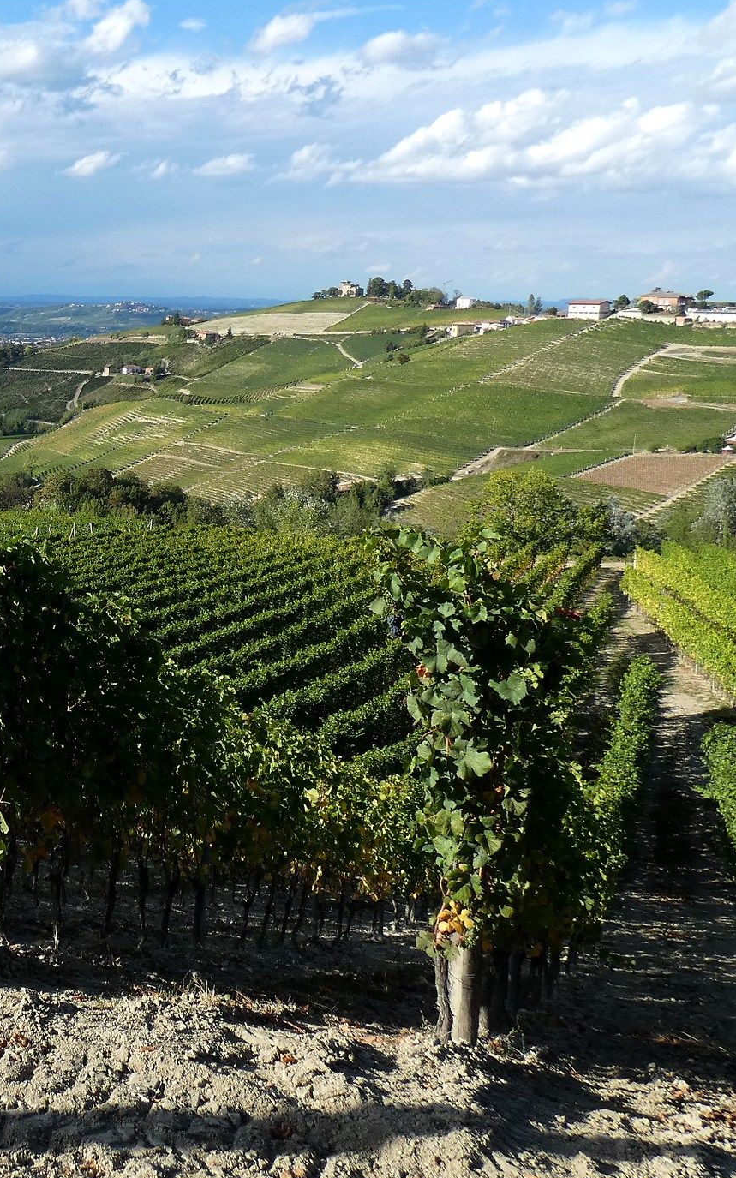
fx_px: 1188
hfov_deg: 30.8
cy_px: 543
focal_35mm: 37
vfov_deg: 52.7
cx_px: -72
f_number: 3.2
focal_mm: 3.6
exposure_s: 1/800
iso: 80
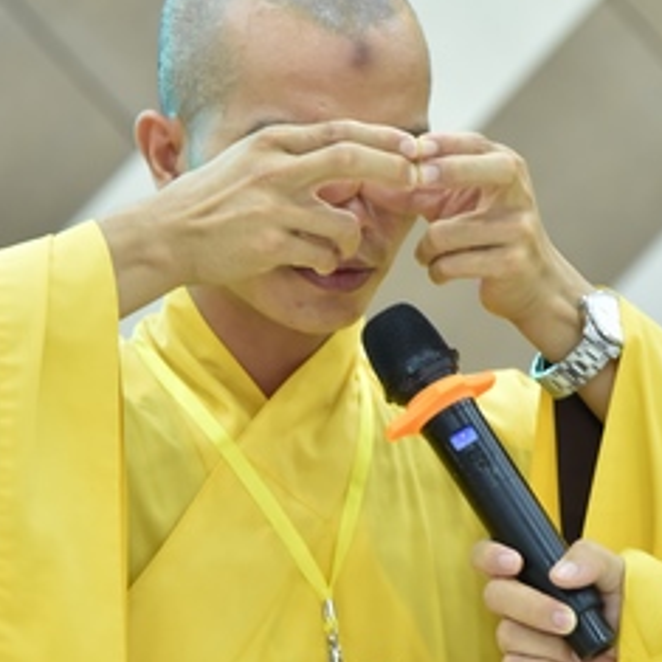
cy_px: 417
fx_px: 6101
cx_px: 273
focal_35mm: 282
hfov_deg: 6.2
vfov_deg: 6.2
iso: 1600
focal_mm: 120
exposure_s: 1/50
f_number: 4
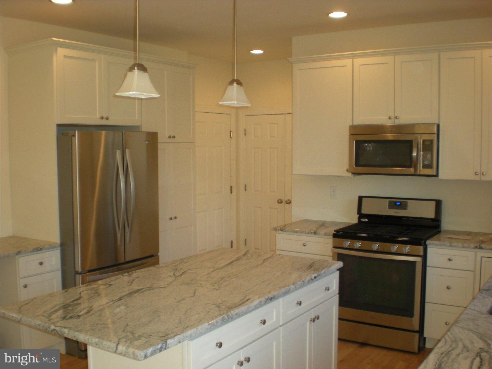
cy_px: 184
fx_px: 540
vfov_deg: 37.7
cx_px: 246
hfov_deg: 49.0
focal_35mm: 38
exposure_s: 1/56
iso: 130
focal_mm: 6.3
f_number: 3.1
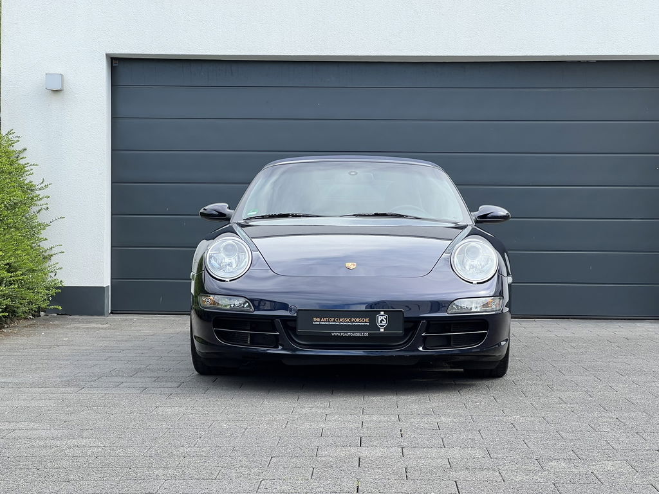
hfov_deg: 25.3
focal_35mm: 77
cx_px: 330
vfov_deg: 19.1
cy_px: 247
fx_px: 1466
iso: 32
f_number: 2.8
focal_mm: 9
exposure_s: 1/268
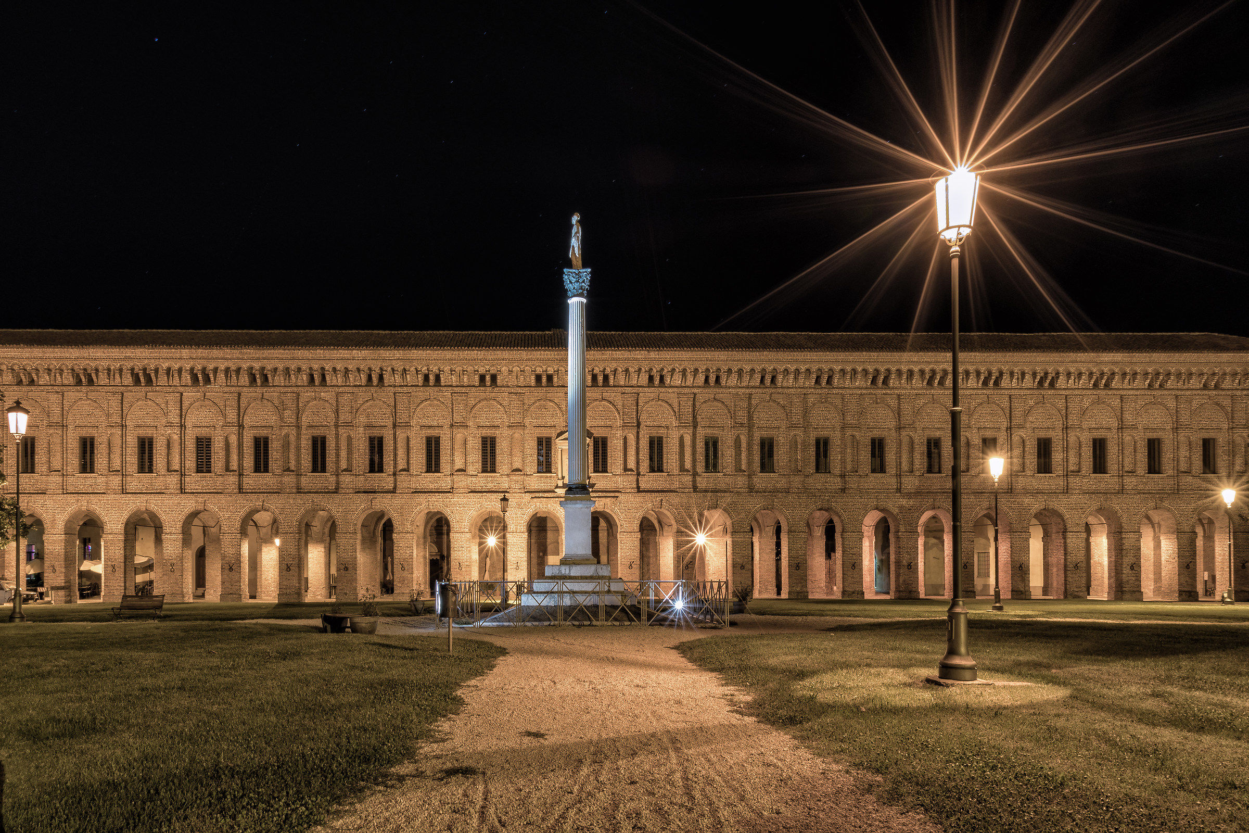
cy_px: 416
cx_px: 624
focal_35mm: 22
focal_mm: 15
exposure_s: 30
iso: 100
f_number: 11
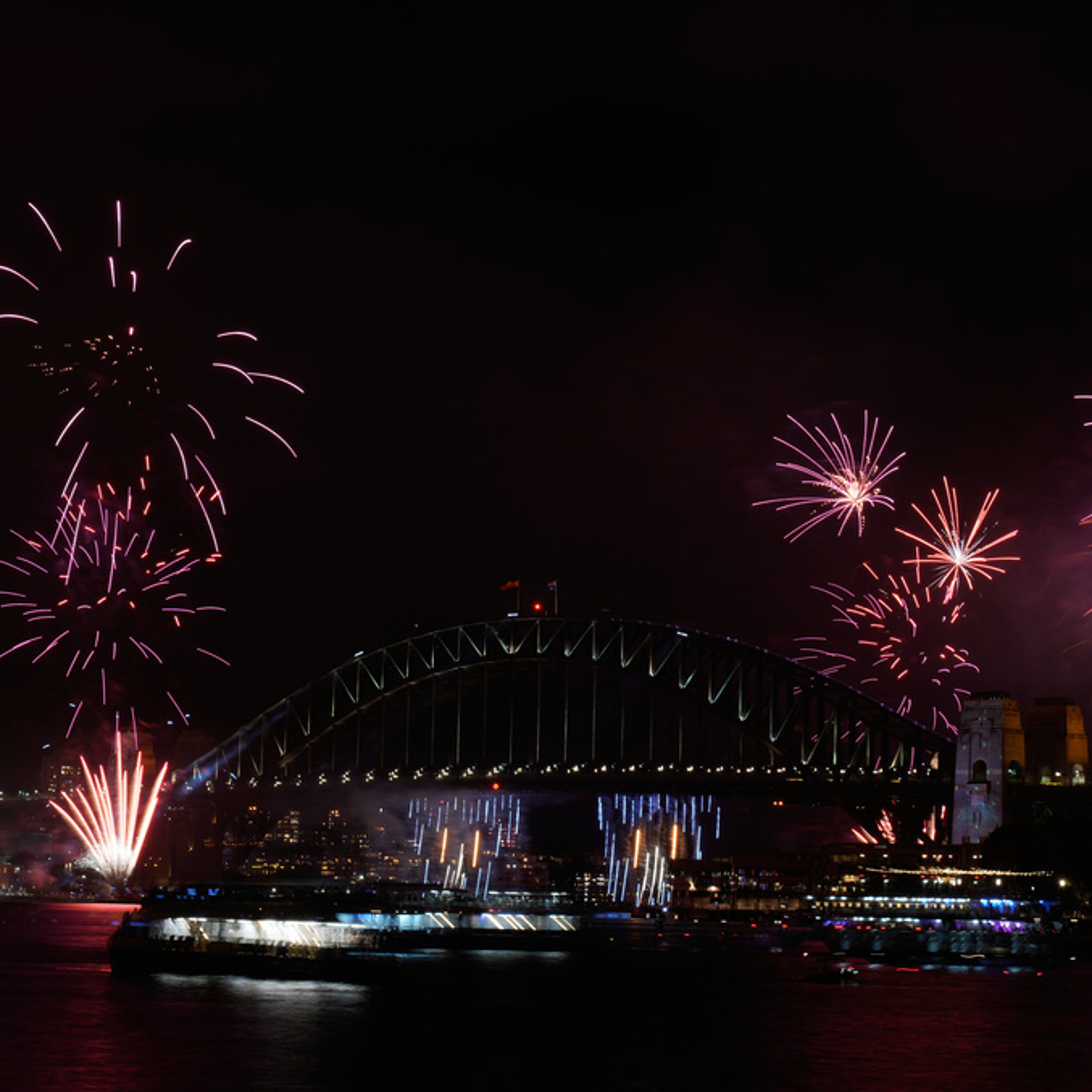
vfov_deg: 19.3
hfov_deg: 19.3
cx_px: 571
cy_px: 546
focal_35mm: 90
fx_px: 3212
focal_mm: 70
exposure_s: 56
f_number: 13
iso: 100
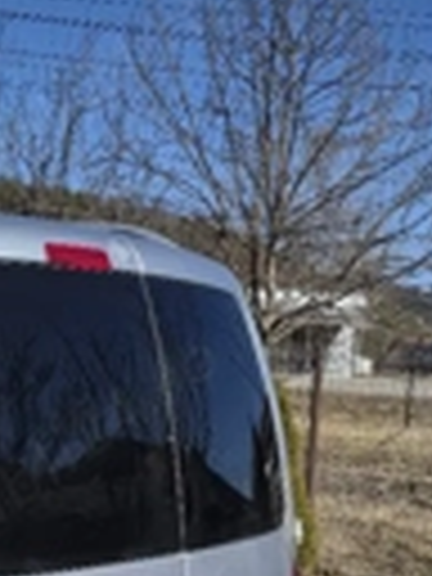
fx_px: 1198
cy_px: 504
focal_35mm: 72
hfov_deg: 20.4
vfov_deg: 26.3
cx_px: 162
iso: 25
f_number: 1.8
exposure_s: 1/2000
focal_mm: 5.4
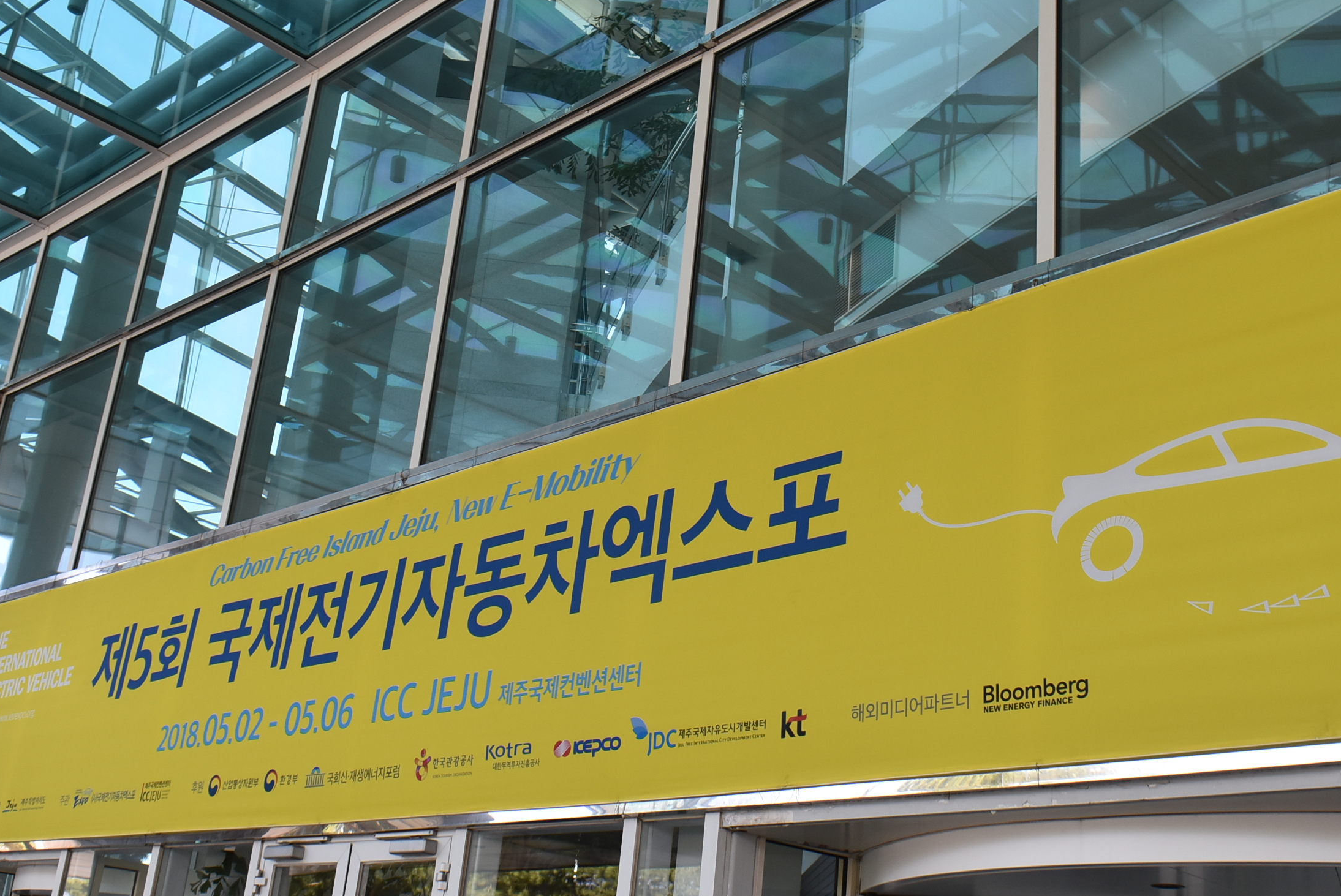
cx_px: 742
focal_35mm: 41
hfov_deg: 47.3
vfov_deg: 32.7
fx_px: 1528
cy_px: 469
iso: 400
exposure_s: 1/160
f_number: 6.3
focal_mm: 20
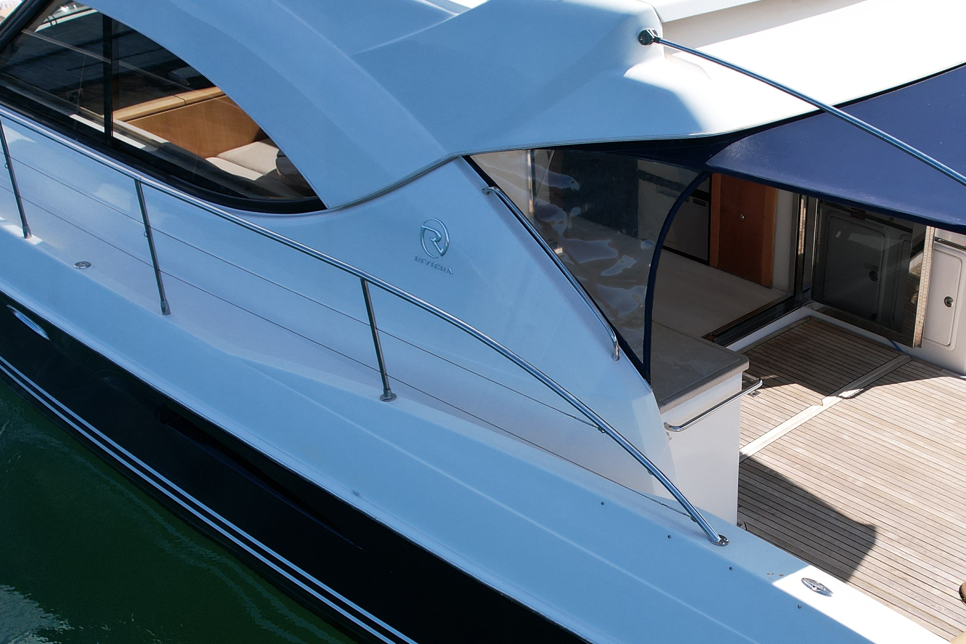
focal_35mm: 50
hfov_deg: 39.0
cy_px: 473
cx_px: 672
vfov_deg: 26.7
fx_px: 1341
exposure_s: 1/1600
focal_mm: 8.38
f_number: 2.8
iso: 100
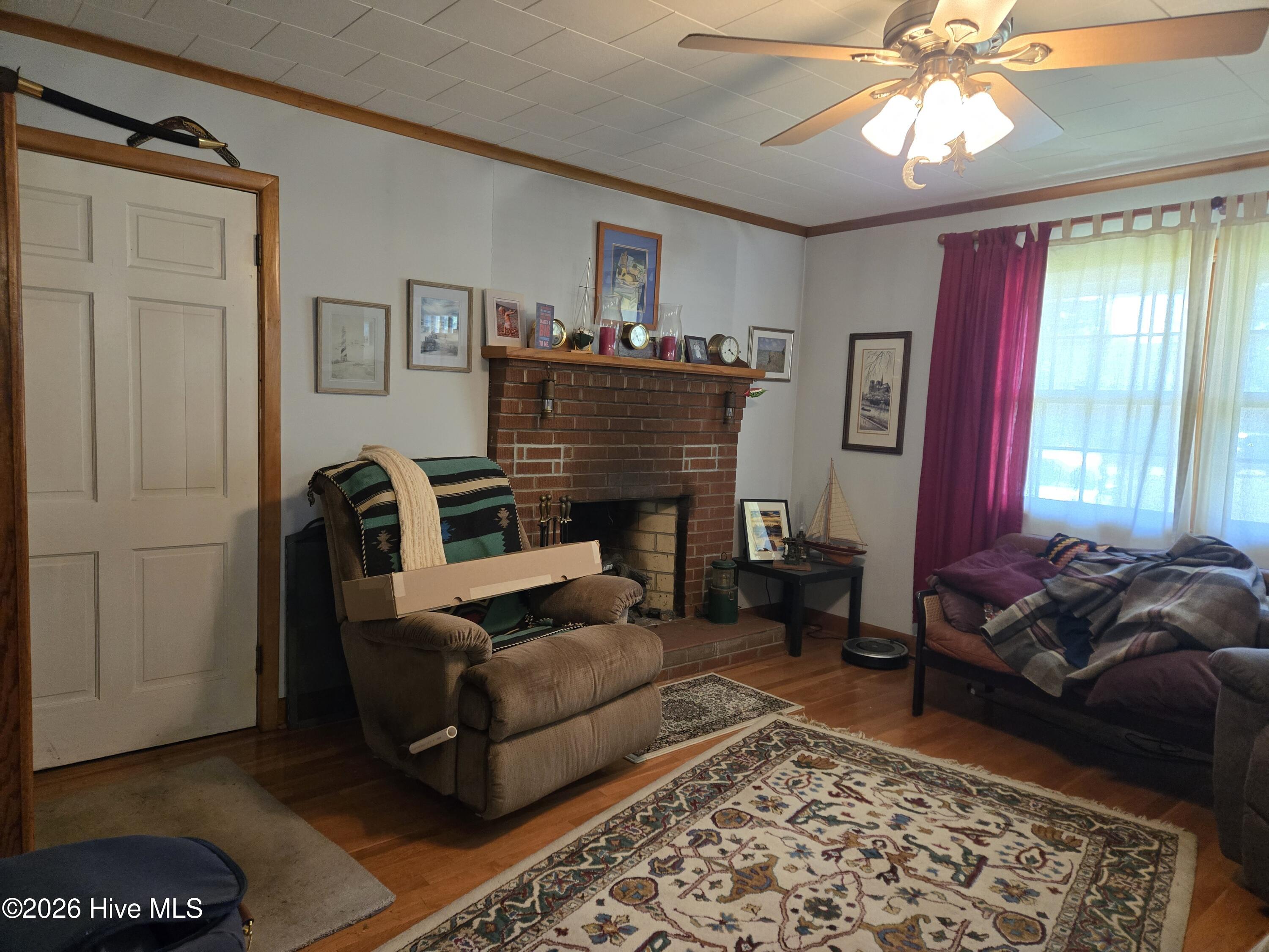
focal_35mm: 23
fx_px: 843
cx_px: 634
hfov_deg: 73.9
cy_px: 476
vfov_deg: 58.9
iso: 640
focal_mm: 5.4
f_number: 1.8
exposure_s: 1/120
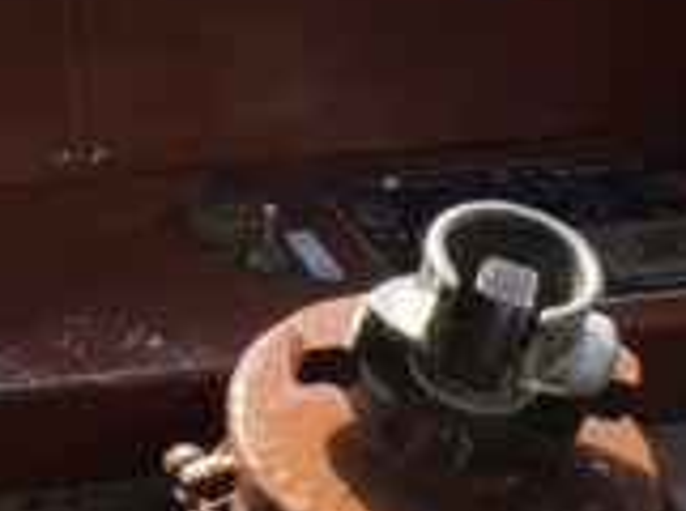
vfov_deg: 8.0
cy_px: 0
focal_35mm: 185
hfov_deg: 9.9
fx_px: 3658
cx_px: -720
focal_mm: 4.15
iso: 32
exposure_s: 1/359
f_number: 2.2
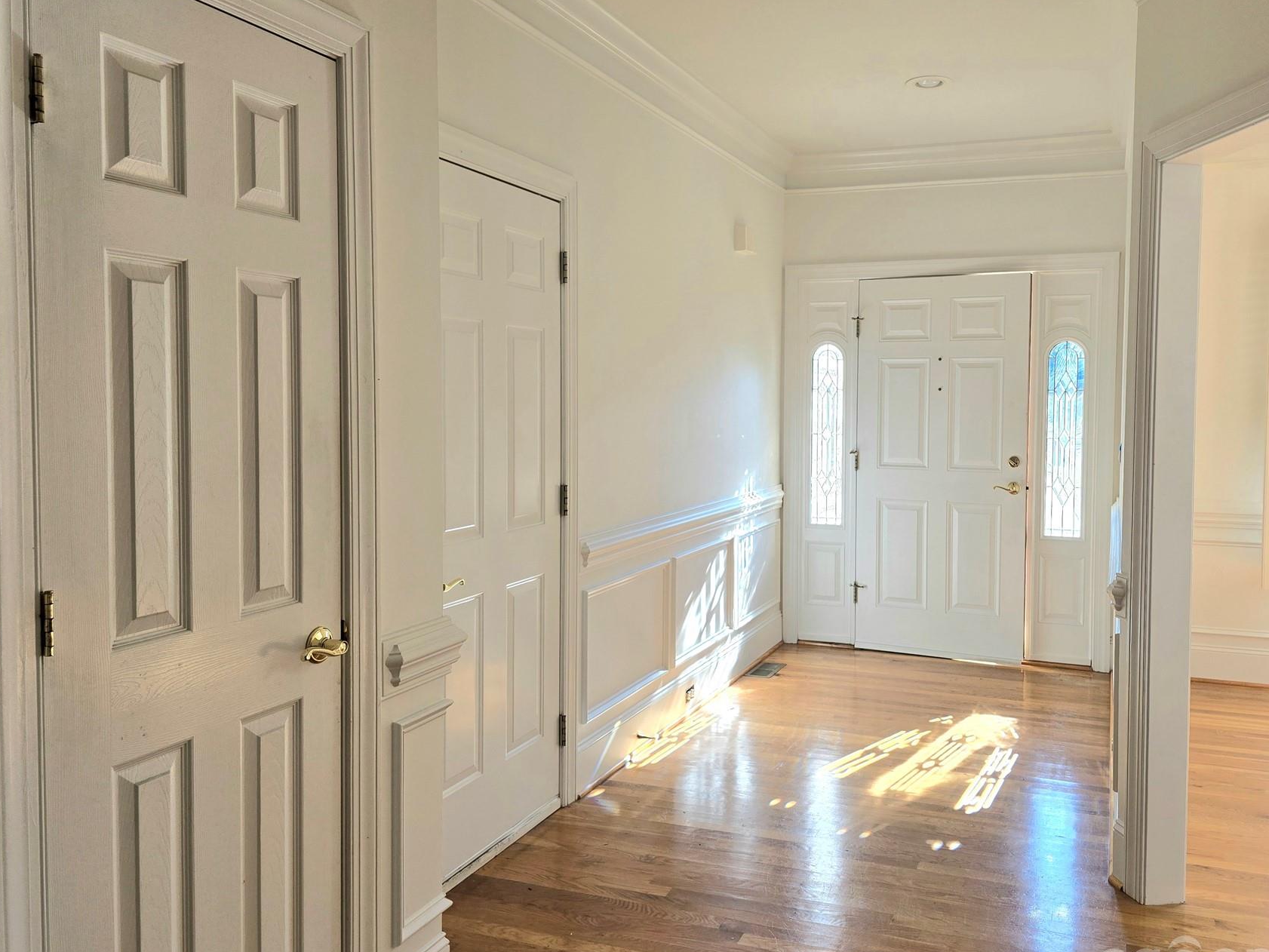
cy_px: 452
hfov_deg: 63.0
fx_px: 1027
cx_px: 751
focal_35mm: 28
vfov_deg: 49.7
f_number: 1.7
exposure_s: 1/182
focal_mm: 6.3
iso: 64
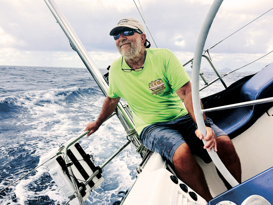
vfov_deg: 53.1
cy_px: 102
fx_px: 205
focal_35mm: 26
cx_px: 136
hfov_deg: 67.3
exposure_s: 1/3215
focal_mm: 5.1
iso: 50
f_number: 1.6
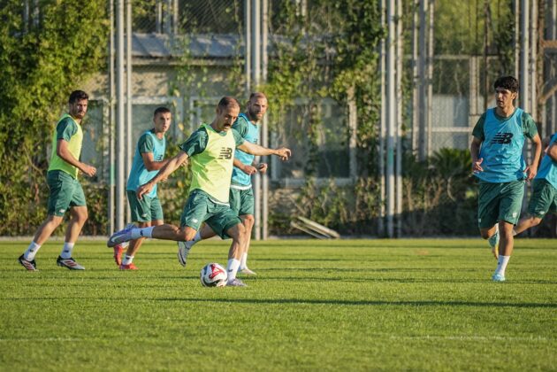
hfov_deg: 6.9
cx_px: 278
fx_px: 4641
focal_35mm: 300
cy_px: 186
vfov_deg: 4.6
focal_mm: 200
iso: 320
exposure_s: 1/1000
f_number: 4
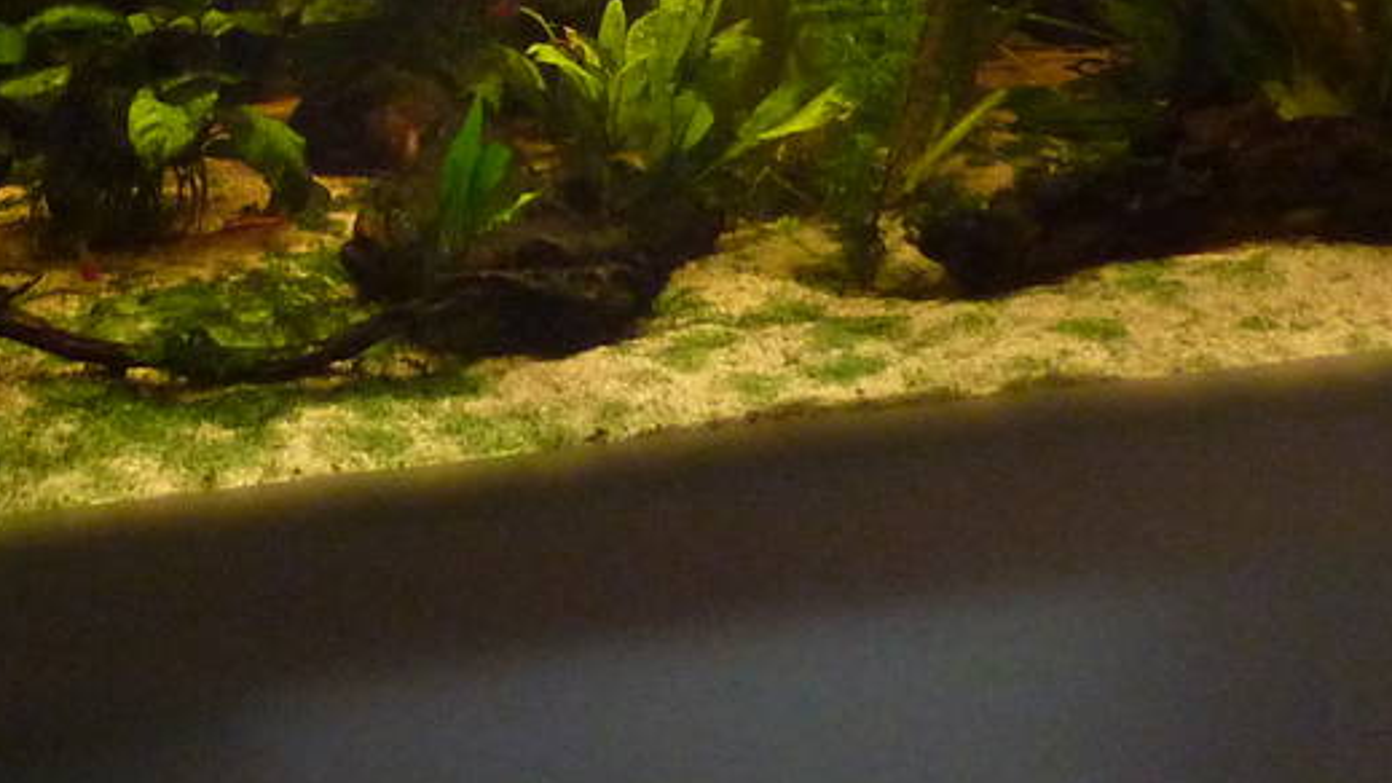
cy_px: -499
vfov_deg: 13.3
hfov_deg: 24.9
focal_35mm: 84
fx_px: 3101
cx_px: 284
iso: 400
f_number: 3.3
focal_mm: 4.1
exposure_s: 1/15
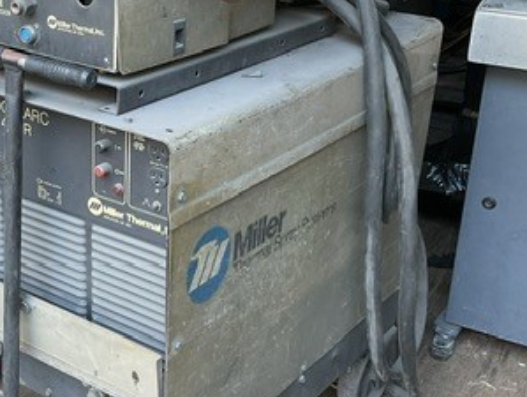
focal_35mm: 62
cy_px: 194
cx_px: 88
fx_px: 945
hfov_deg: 30.2
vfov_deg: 23.7
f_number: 1.8
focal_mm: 3
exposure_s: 1/50
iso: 50
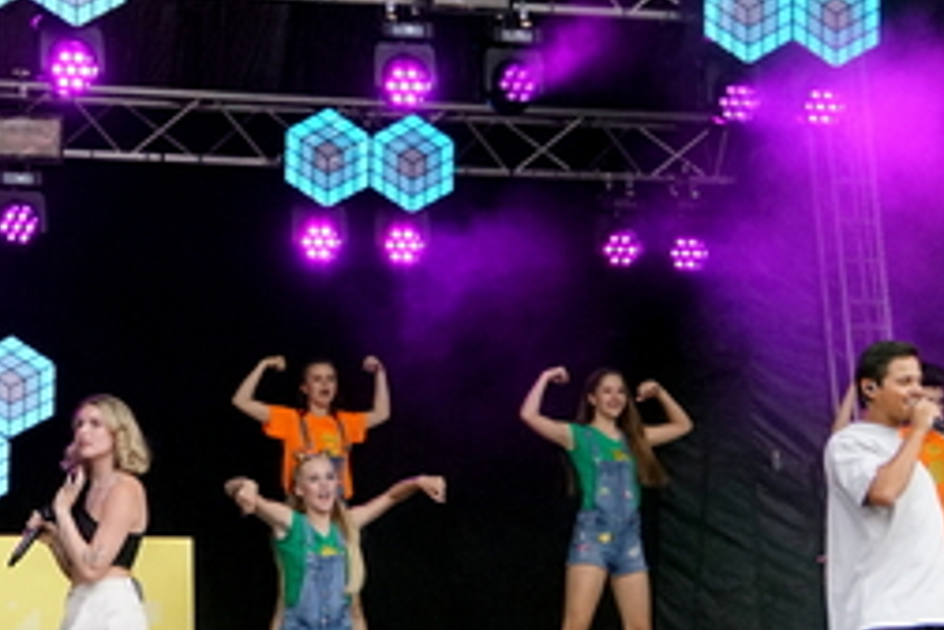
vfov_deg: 12.7
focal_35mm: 107
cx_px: 285
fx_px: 2806
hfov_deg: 19.0
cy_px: 491
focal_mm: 30
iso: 2500
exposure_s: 1/2000
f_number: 4
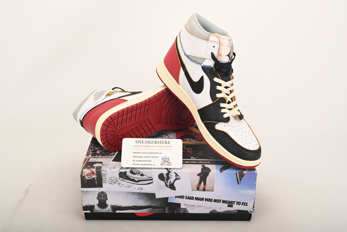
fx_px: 434
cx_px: 174
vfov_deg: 29.9
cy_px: 116
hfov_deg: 43.6
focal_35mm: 45
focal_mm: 45
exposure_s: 1/200
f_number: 11
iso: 100
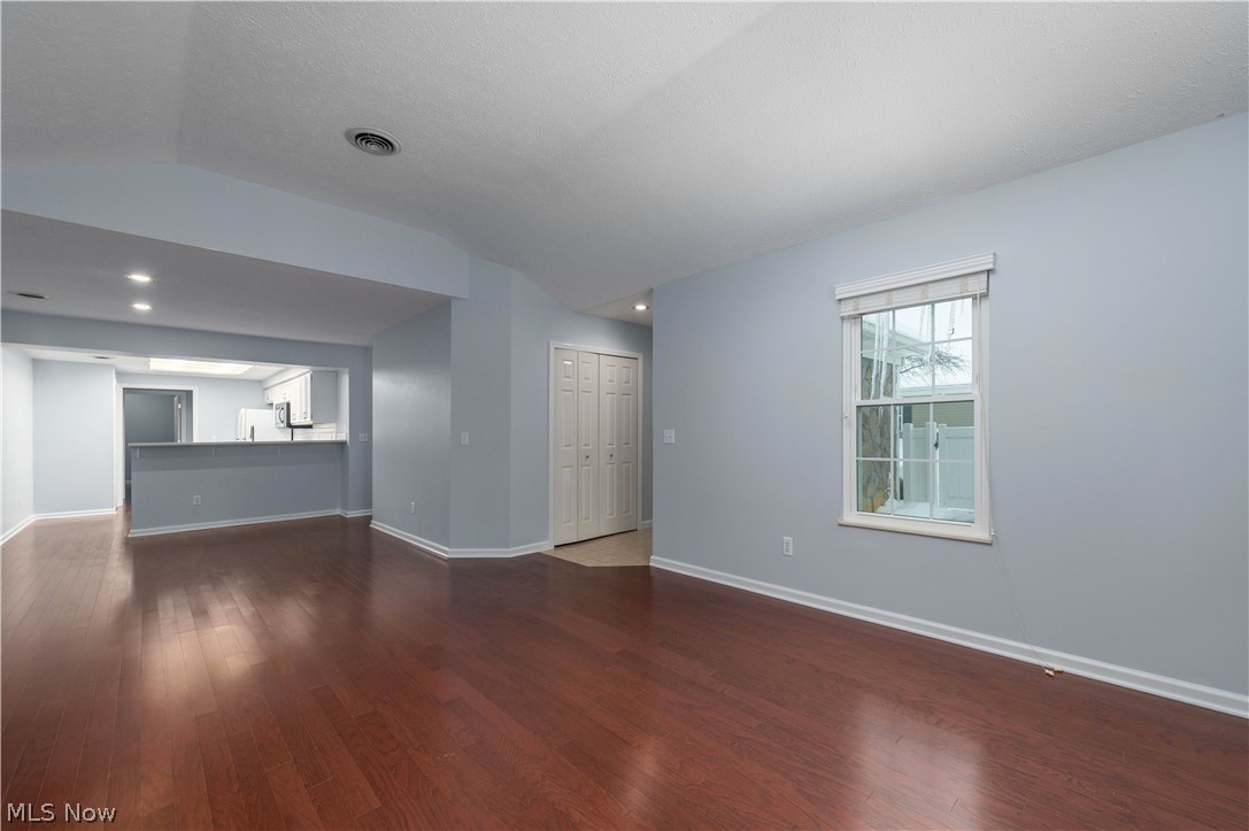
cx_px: 624
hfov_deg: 104.3
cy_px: 416
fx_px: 485
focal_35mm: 14
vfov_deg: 81.1
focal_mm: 14
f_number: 9
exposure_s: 1/60
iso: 200
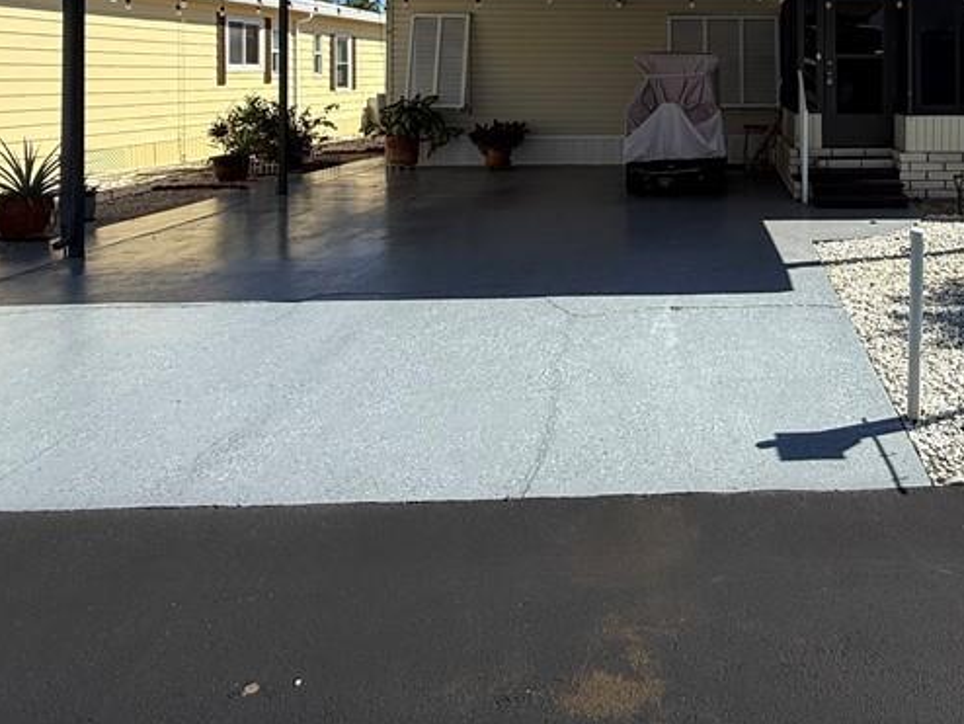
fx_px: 808
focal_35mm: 29
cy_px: 72
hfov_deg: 57.4
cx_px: 759
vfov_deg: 44.0
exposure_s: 1/2165
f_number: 2.2
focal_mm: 2.22
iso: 50
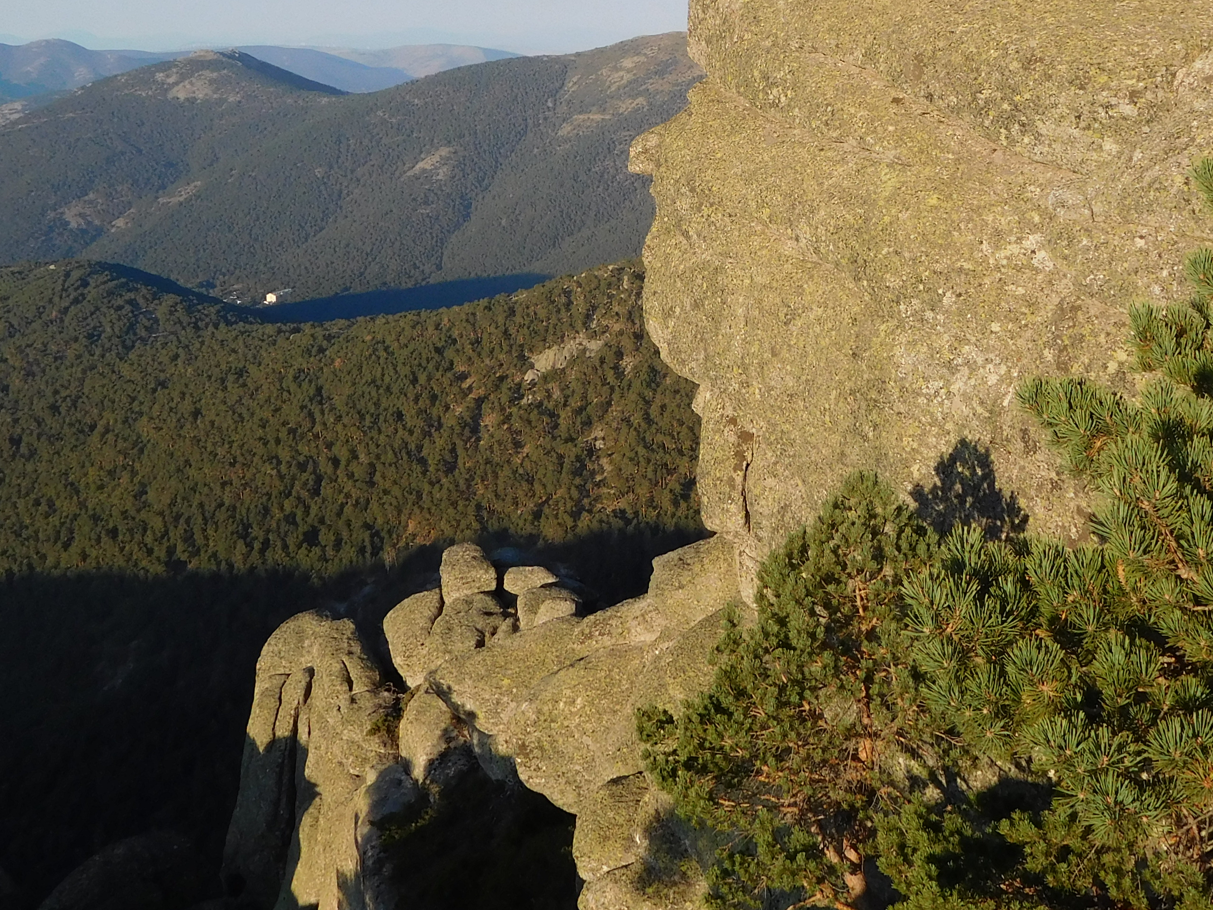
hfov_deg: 41.9
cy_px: 189
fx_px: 1577
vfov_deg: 31.4
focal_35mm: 45
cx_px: 717
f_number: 3.4
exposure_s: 1/1000
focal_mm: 4.5
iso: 125
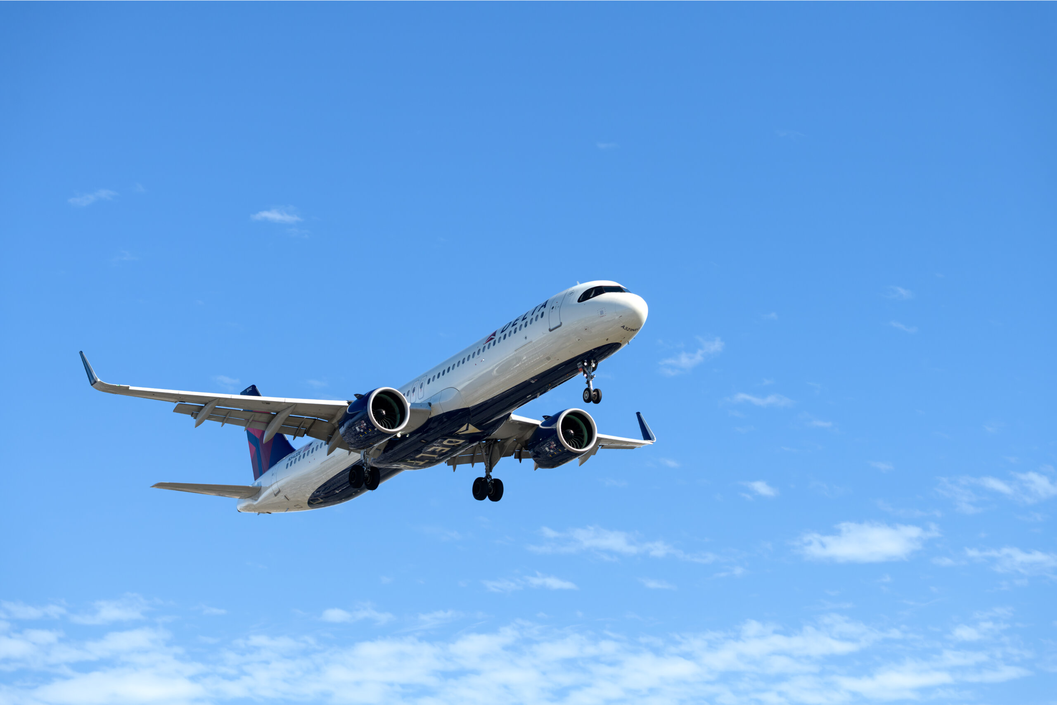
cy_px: 352
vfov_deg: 12.2
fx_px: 3288
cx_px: 528
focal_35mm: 112
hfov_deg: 18.3
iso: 400
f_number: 6.3
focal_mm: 112
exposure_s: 1/4000
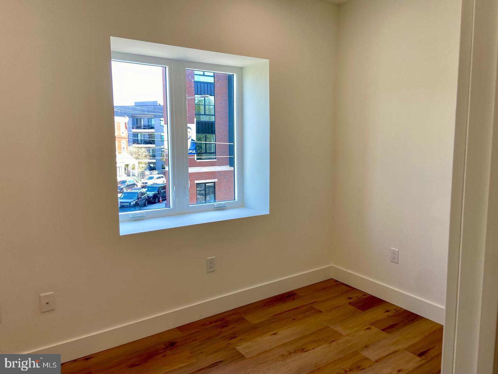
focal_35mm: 26
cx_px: 249
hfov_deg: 67.3
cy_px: 187
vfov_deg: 53.1
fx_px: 374
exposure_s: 1/120
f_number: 1.8
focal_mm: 4.25
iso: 32
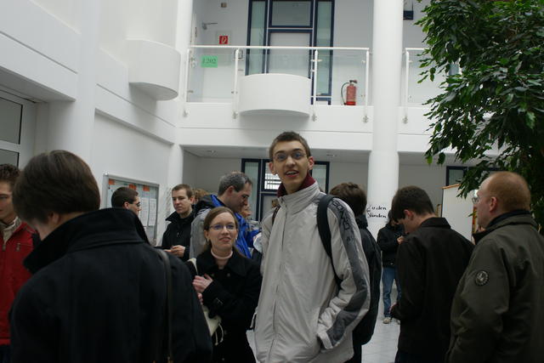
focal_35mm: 36
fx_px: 544
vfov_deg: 36.9
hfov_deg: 53.1
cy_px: 182
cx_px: 272
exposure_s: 1/100
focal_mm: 24
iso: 200
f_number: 4
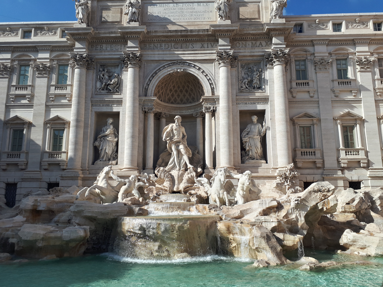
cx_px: 192
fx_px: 299
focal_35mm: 27
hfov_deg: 65.3
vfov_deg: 51.4
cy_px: 144
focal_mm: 3.6
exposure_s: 1/1751
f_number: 1.9
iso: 40
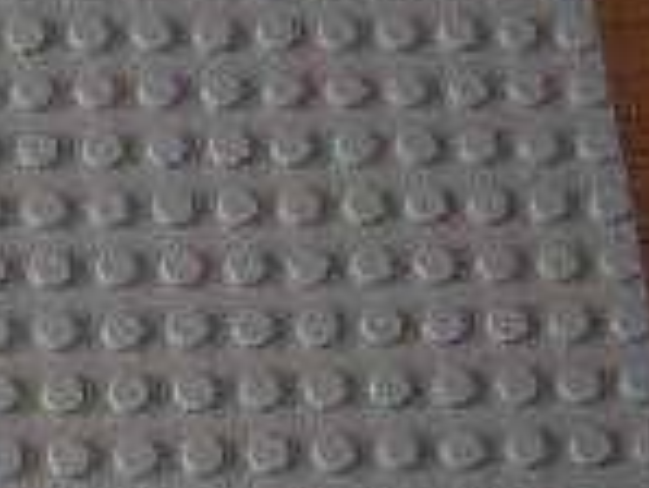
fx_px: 2739
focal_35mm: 146
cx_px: -440
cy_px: 279
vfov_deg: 10.2
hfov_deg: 12.6
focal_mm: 5.7
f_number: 2.9
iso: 50
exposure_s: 1/30
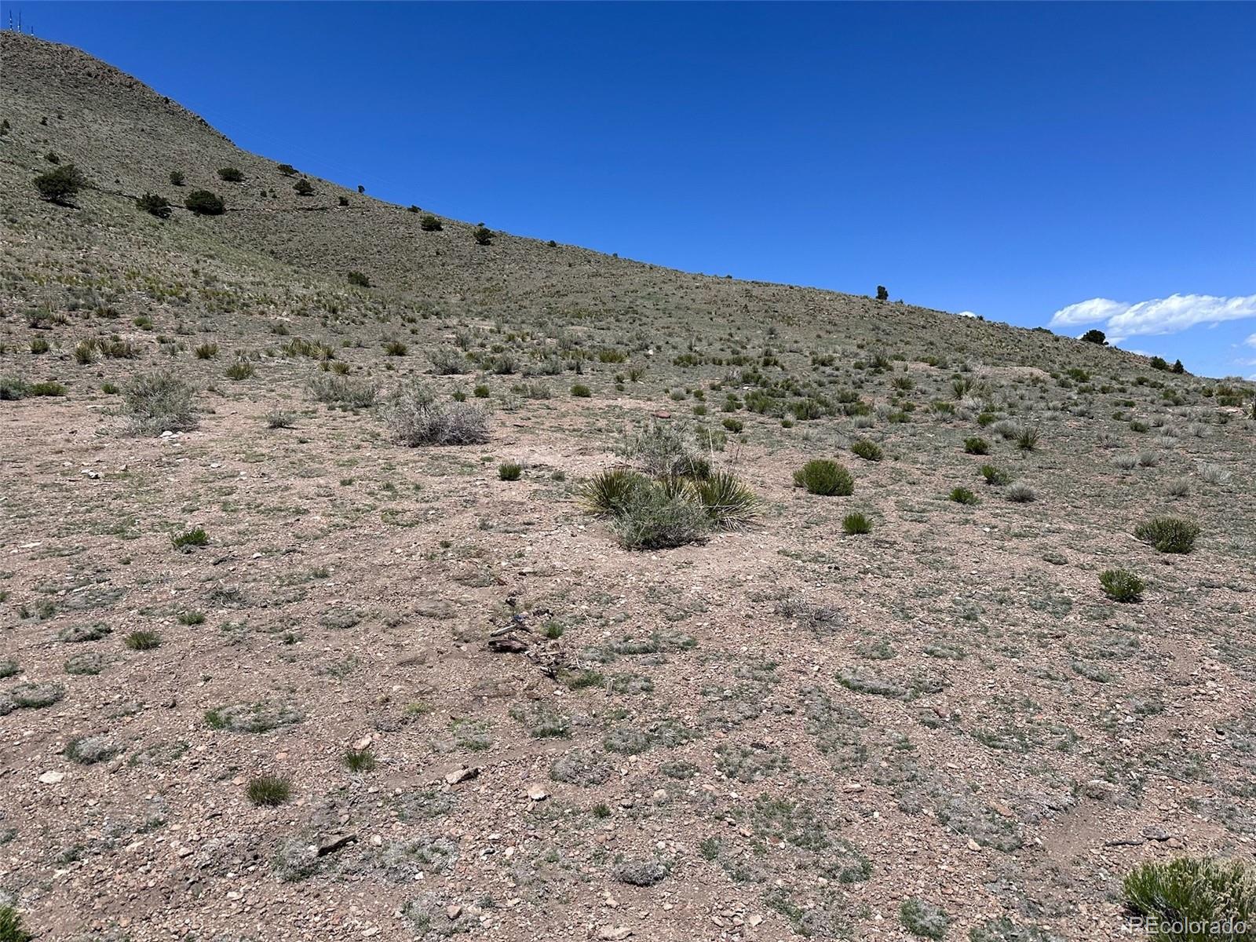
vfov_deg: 56.8
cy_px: 471
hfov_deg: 71.6
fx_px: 871
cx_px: 628
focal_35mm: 24
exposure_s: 1/6623
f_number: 1.78
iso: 80
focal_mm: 6.86
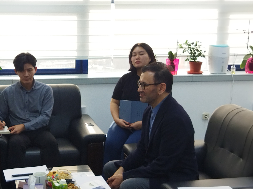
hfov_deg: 46.8
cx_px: 77
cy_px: 95
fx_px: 285
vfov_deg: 36.8
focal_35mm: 39
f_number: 1.79
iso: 100
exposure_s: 1/124
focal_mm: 4.71
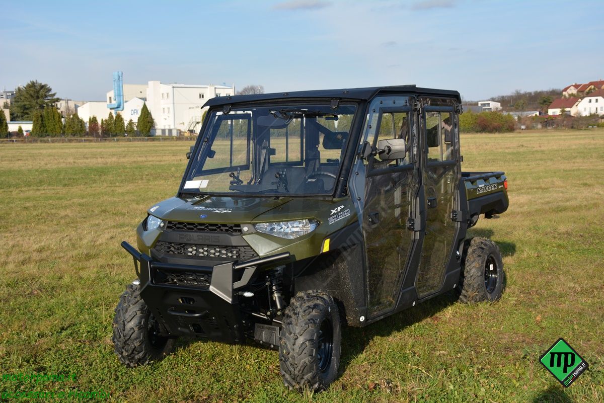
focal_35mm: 51
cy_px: 202
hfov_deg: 38.9
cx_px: 302
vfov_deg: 26.5
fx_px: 856
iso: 100
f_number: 8
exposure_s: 1/200
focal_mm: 34
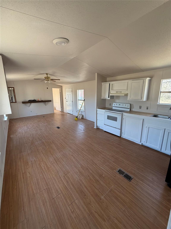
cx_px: 86
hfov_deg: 85.7
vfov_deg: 102.1
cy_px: 114
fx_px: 92
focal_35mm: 14
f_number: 2.2
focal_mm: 2.22
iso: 200
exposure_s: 1/121
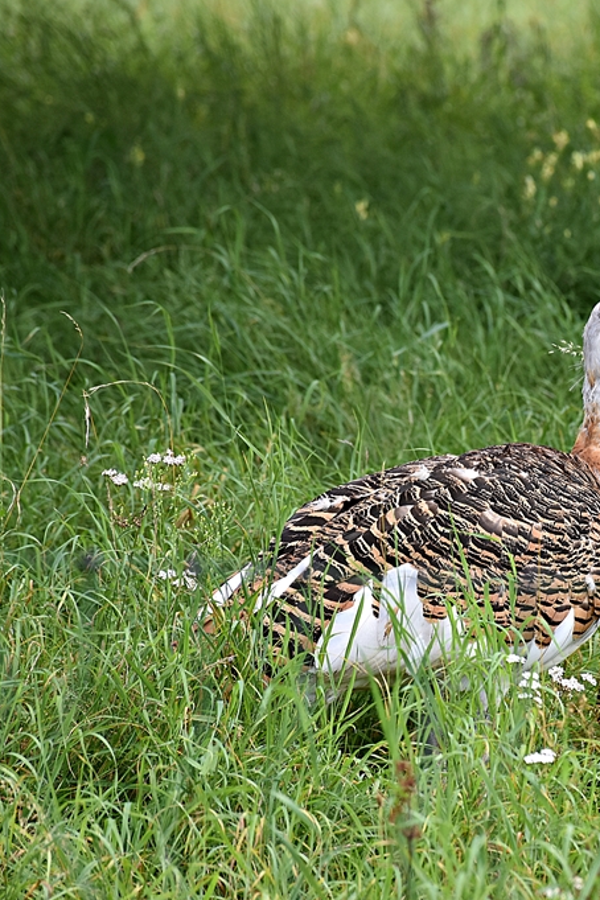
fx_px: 7899
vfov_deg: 6.5
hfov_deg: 4.3
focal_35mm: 316
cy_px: 450
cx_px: 533
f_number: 5.6
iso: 400
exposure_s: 1/320
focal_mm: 140
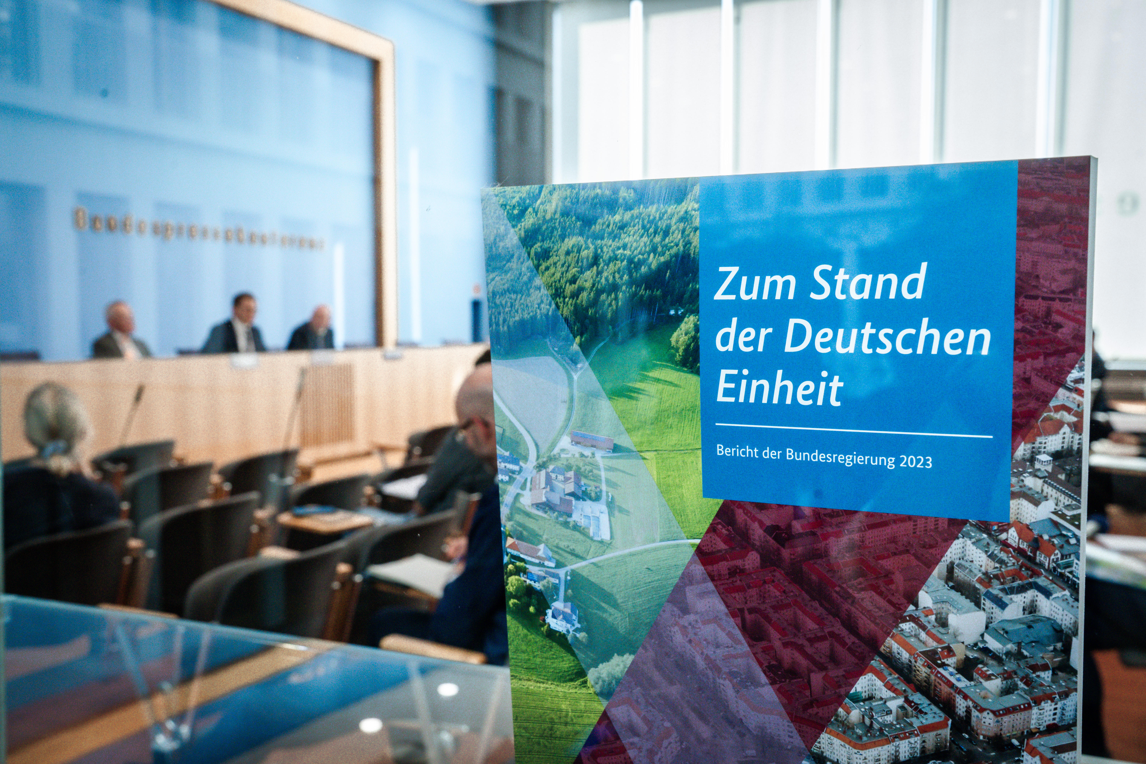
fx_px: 1114
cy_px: 382
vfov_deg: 37.9
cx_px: 573
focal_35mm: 35
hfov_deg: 54.4
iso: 1600
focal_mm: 35
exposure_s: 1/250
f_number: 11
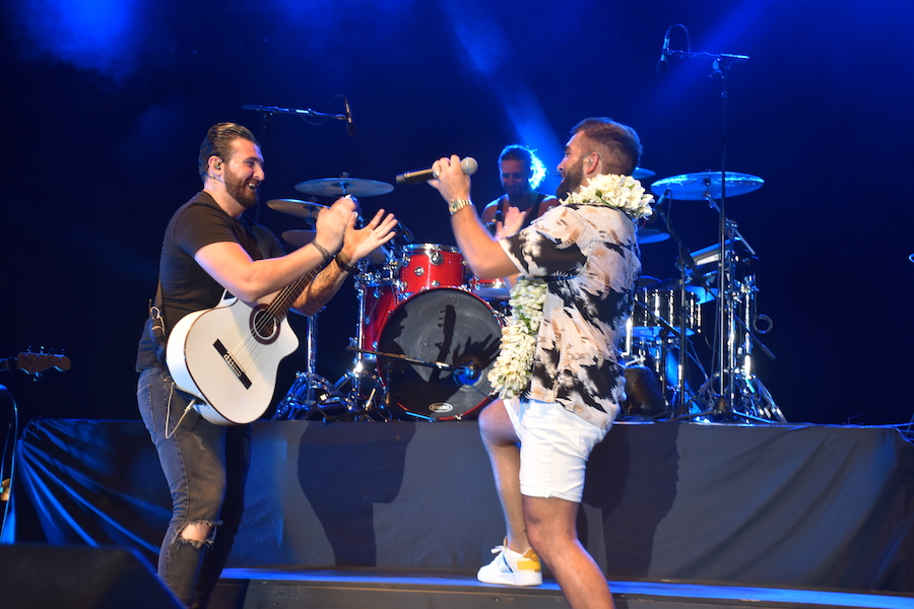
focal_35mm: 57
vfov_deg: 23.8
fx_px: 1447
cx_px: 457
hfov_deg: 35.1
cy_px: 304
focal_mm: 38
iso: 640
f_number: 4.2
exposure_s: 1/60
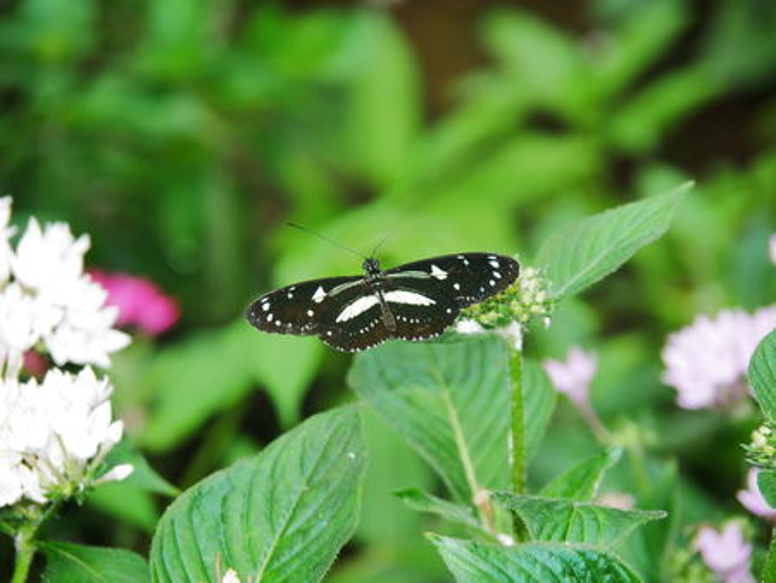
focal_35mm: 300
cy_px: 292
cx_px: 388
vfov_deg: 5.0
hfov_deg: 6.6
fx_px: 6729
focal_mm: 150
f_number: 5.6
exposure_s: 1/80
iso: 200
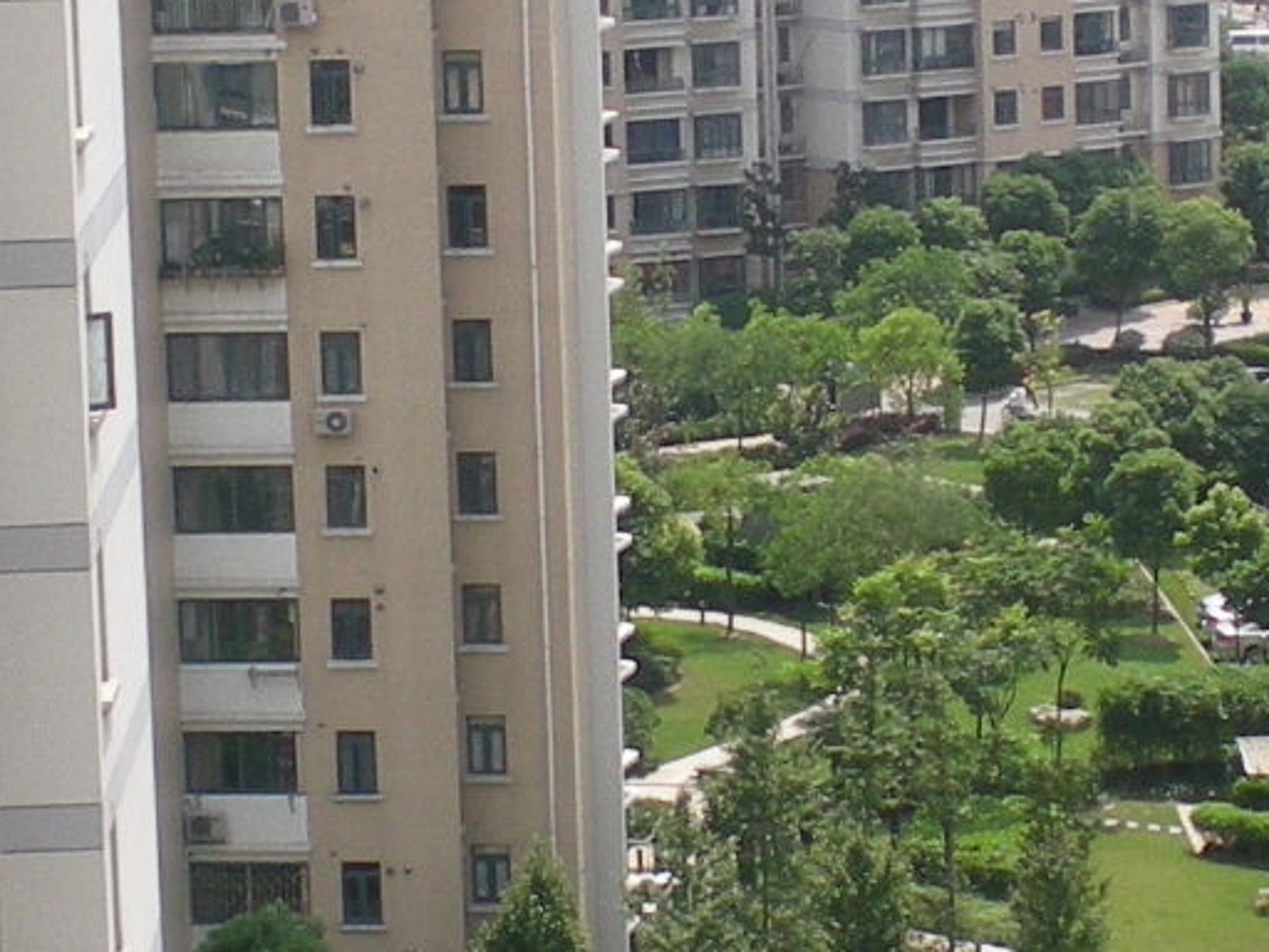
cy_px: 444
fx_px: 5572
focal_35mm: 152
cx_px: 605
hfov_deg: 13.0
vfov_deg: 9.8
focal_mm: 6.3
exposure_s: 1/356
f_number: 4.6
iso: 77
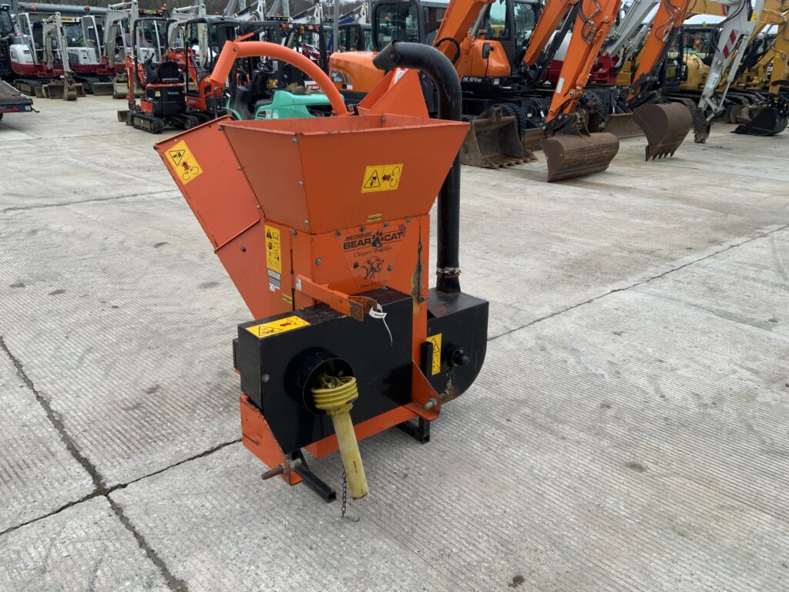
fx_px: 661
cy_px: 296
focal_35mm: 29
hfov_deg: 61.7
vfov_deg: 48.2
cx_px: 394
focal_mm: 3
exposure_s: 1/127
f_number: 1.8
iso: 16
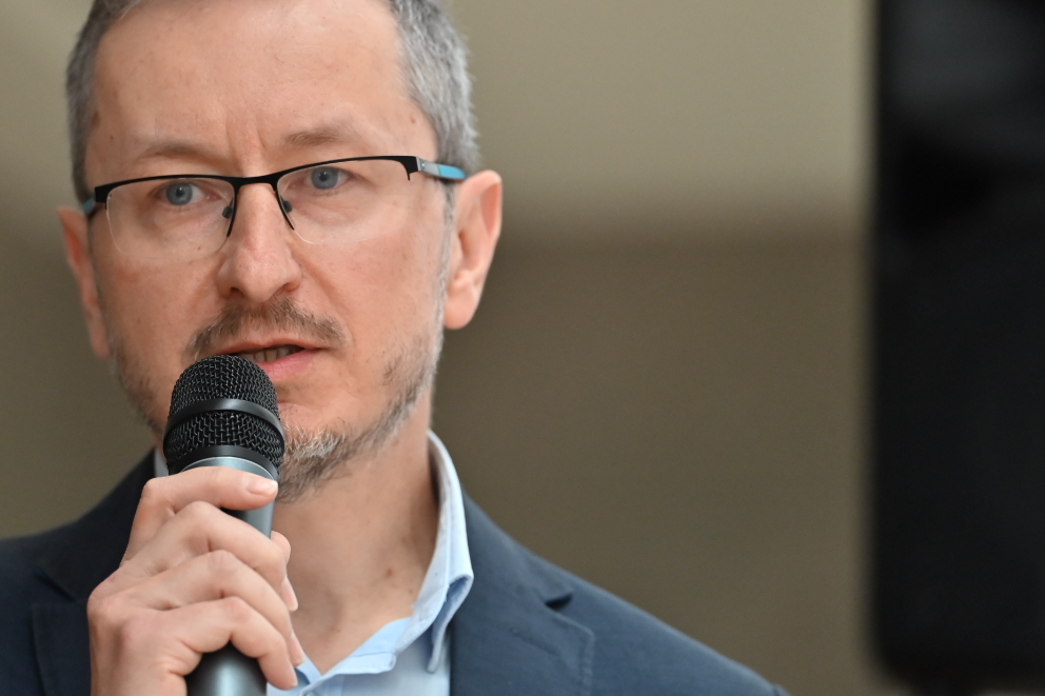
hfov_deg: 8.4
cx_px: 305
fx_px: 7110
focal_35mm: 245
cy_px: 259
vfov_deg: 5.6
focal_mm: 150
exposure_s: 1/200
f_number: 2.8
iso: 1250
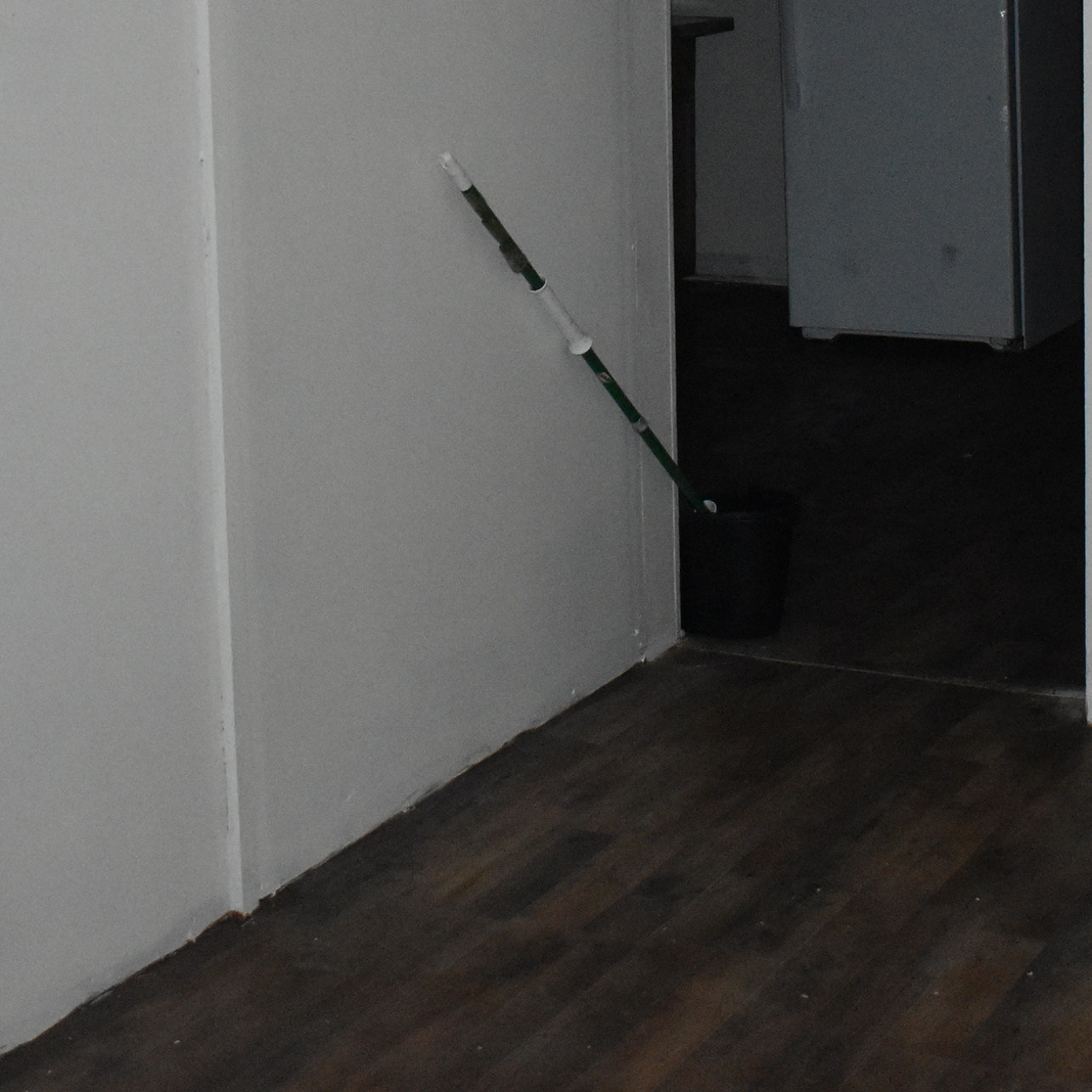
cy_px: 107
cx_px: 785
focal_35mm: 66
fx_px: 2356
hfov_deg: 25.9
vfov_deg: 25.3
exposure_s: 1/60
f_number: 3.5
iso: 4000
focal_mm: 18
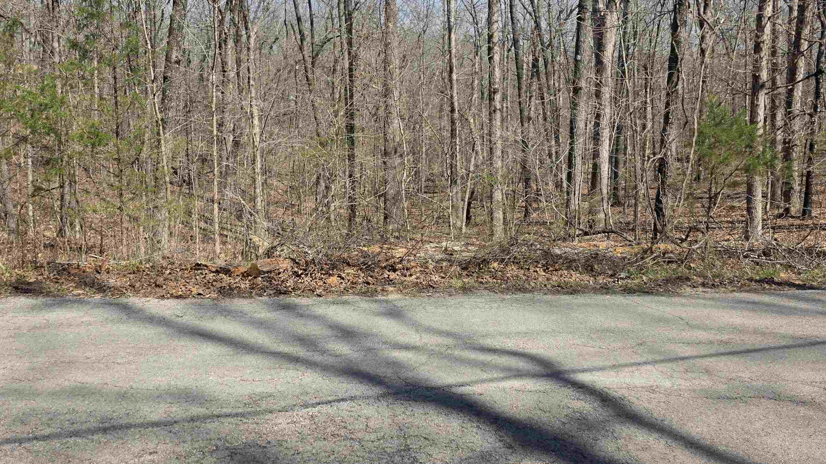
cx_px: 390
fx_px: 723
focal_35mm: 33
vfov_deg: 35.2
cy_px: 146
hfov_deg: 59.5
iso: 80
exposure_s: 1/3972
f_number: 1.7
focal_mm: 6.3
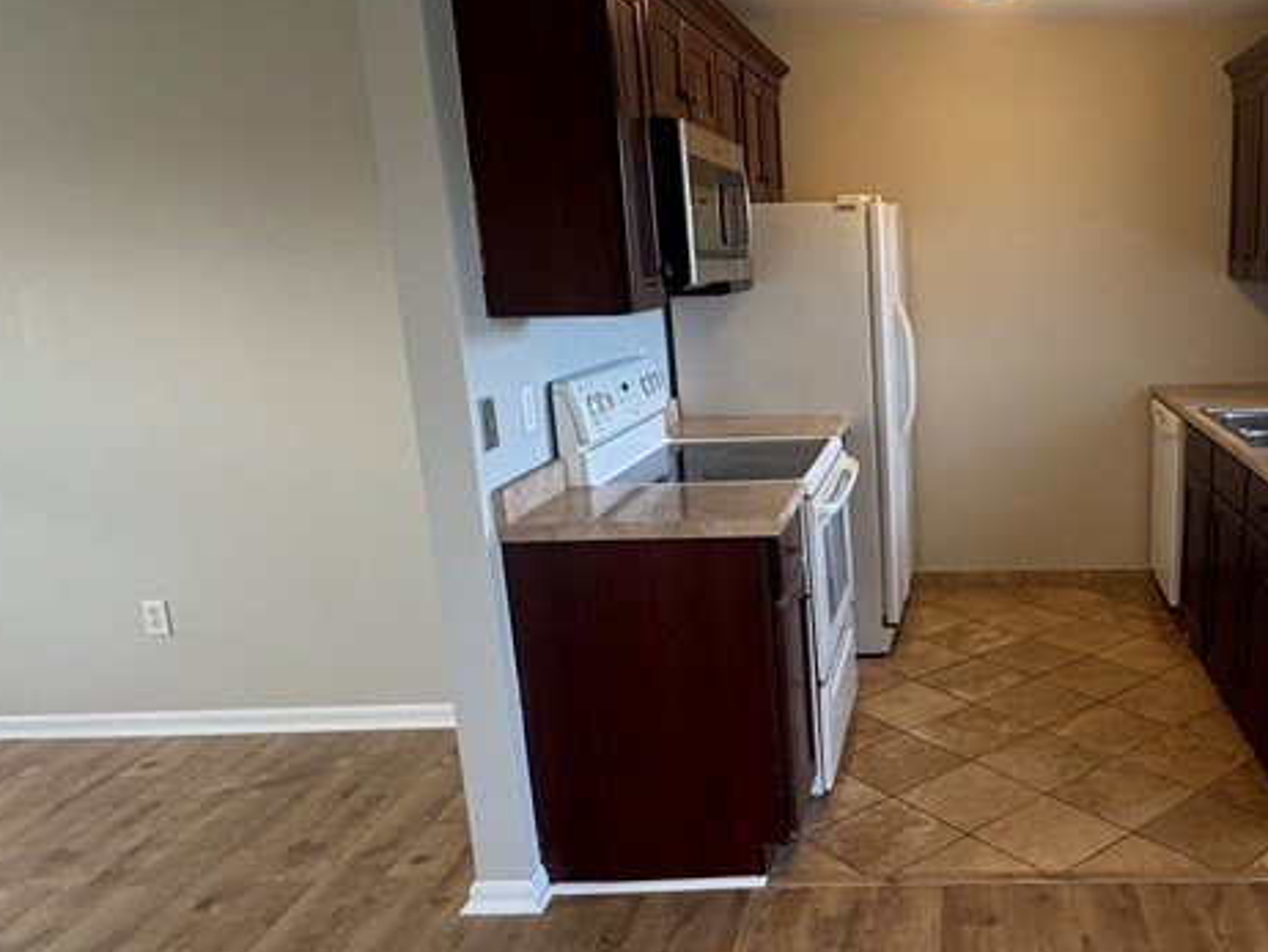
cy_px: 513
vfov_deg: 45.4
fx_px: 1136
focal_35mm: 31
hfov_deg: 54.4
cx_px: 1013
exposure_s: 1/60
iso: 200
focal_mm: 2.22
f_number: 2.2
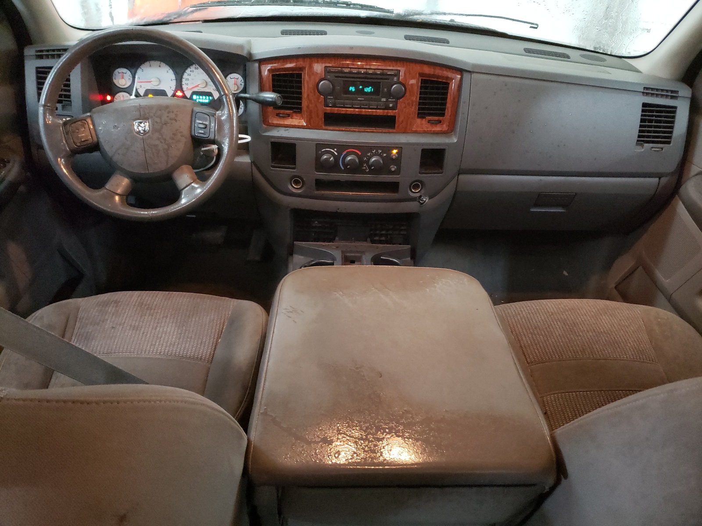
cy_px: 263
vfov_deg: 53.1
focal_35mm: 26
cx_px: 351
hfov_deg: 67.3
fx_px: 527
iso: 567
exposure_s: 1/24
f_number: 1.5
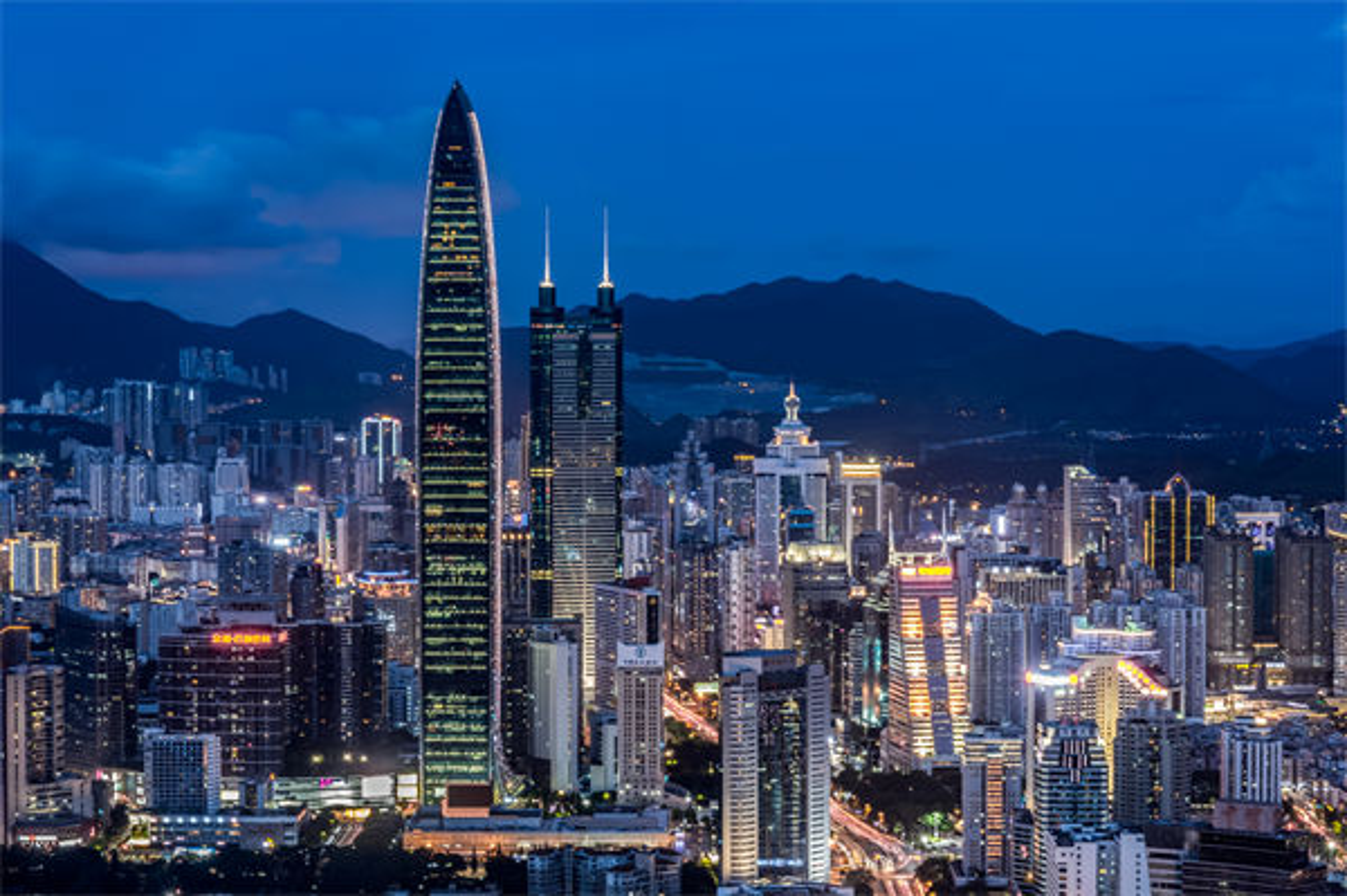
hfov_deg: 23.9
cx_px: 674
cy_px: 448
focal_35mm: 85
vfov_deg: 16.0
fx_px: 3178
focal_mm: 85
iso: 100
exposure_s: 20
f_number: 16
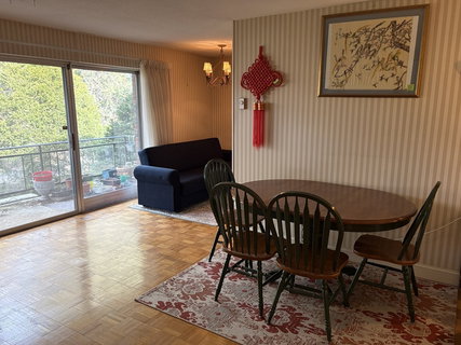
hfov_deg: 67.3
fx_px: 346
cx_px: 230
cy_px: 172
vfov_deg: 53.0
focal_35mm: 26
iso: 200
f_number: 1.6
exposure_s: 1/120
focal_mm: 5.96
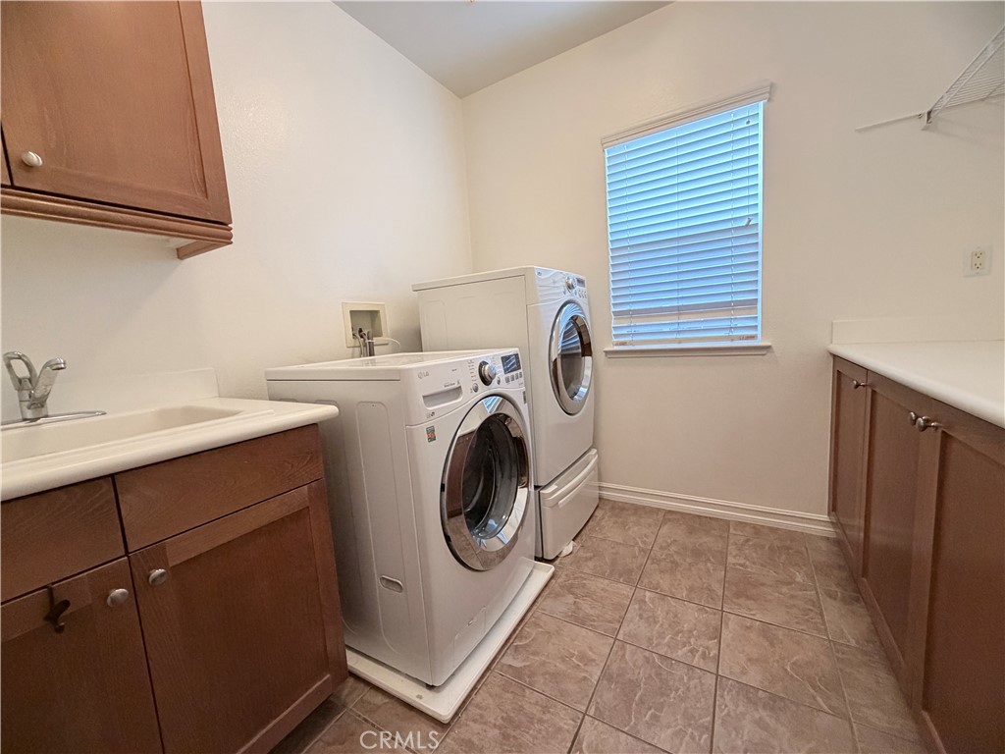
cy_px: 377
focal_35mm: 14
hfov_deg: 102.1
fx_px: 406
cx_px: 502
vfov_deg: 85.7
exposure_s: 1/60
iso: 500
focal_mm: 2.22
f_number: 2.2
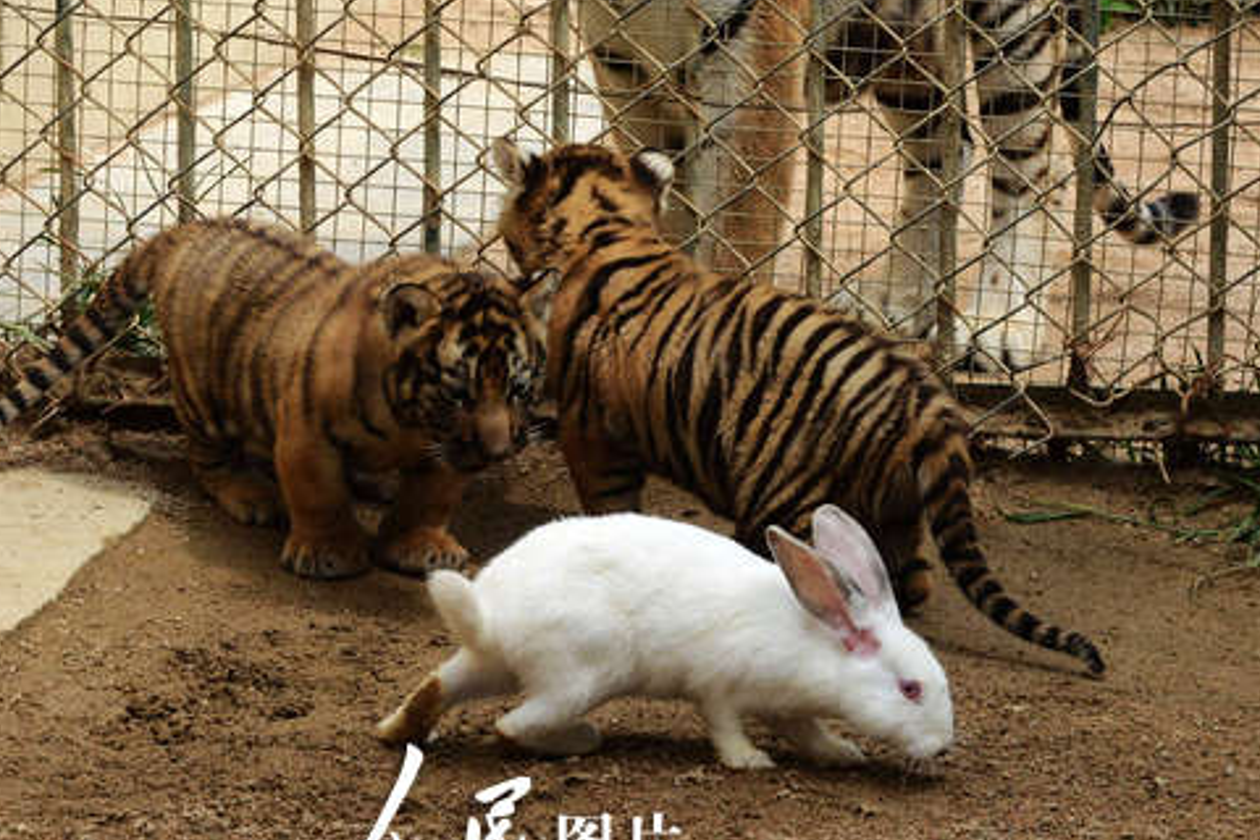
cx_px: 528
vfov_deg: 11.0
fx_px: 4340
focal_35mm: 124
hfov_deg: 16.5
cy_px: 198
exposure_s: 1/500
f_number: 11
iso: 640
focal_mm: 70
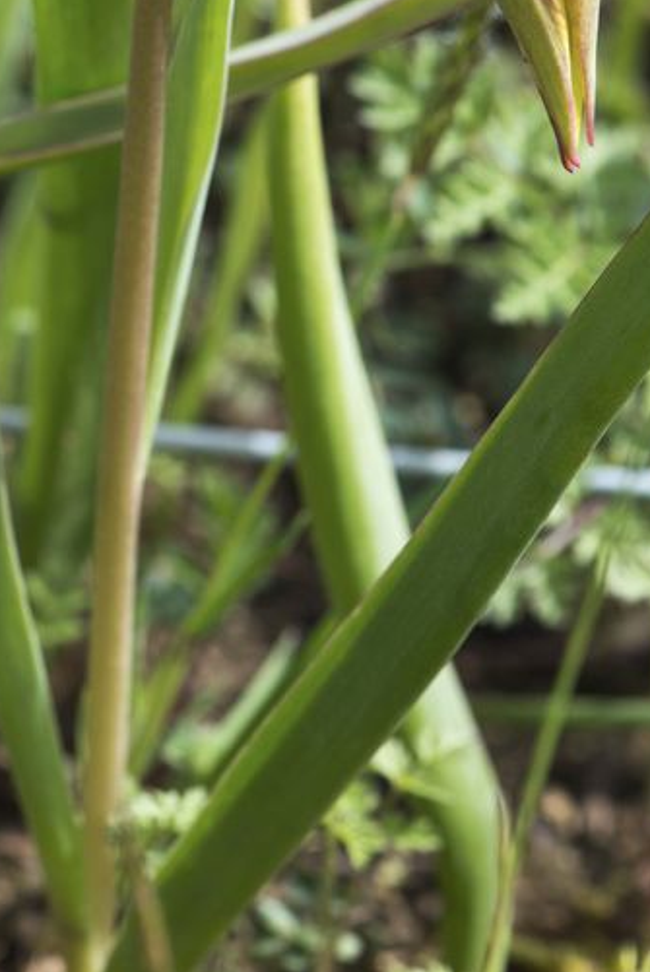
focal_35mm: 268
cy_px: 361
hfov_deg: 5.1
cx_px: 353
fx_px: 7243
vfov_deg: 7.7
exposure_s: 1/125
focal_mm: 105
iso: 110
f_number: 8
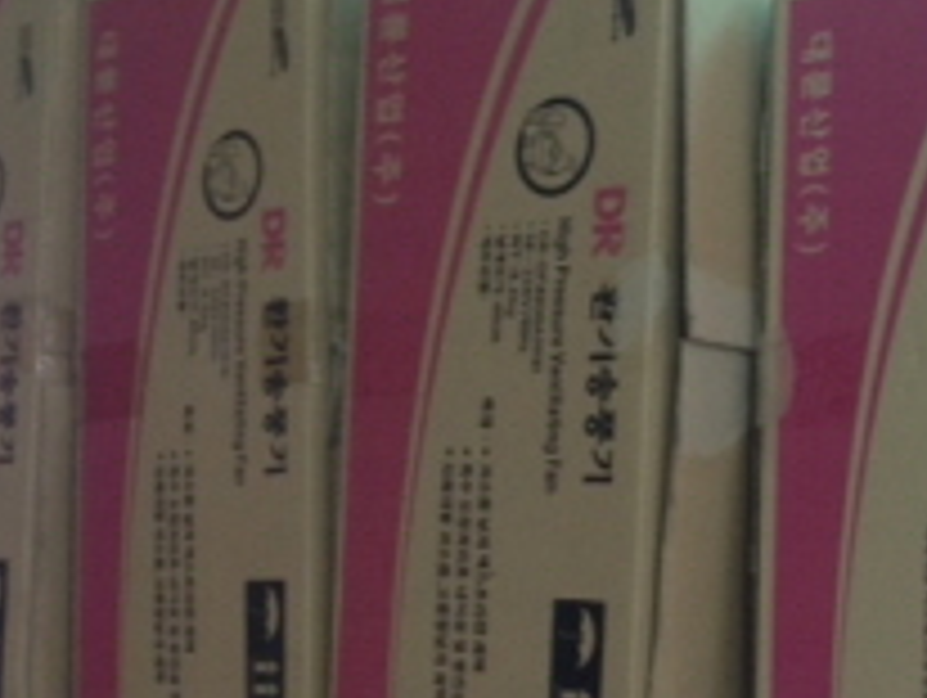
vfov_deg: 20.4
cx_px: 909
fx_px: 1930
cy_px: 428
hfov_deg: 25.7
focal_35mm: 72
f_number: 2.4
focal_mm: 4.12
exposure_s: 1/20
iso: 100
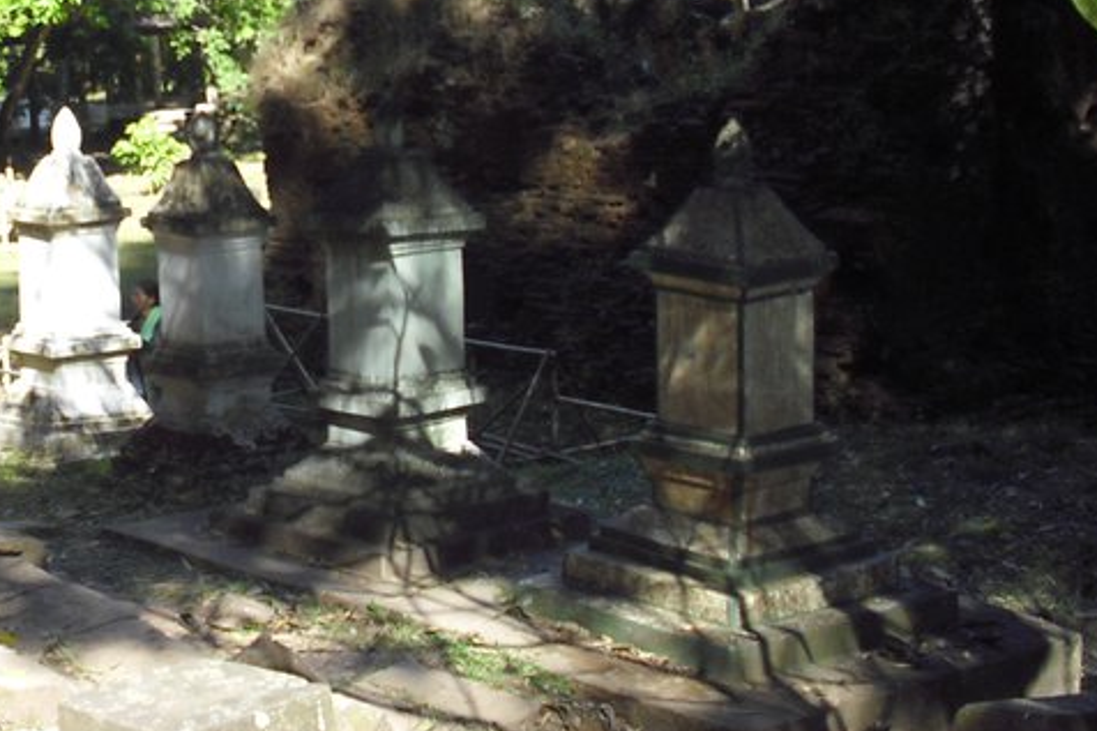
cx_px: 210
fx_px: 2589
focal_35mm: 85
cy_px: 148
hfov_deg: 23.5
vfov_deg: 16.0
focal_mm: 6.2
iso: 100
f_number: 2.8
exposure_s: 1/400
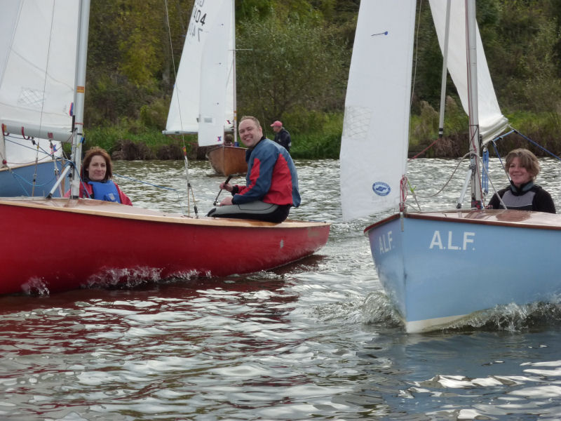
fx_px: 2074
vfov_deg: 11.6
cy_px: 210
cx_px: 280
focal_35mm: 128
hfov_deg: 15.4
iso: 200
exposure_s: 1/400
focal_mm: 21
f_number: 4.4
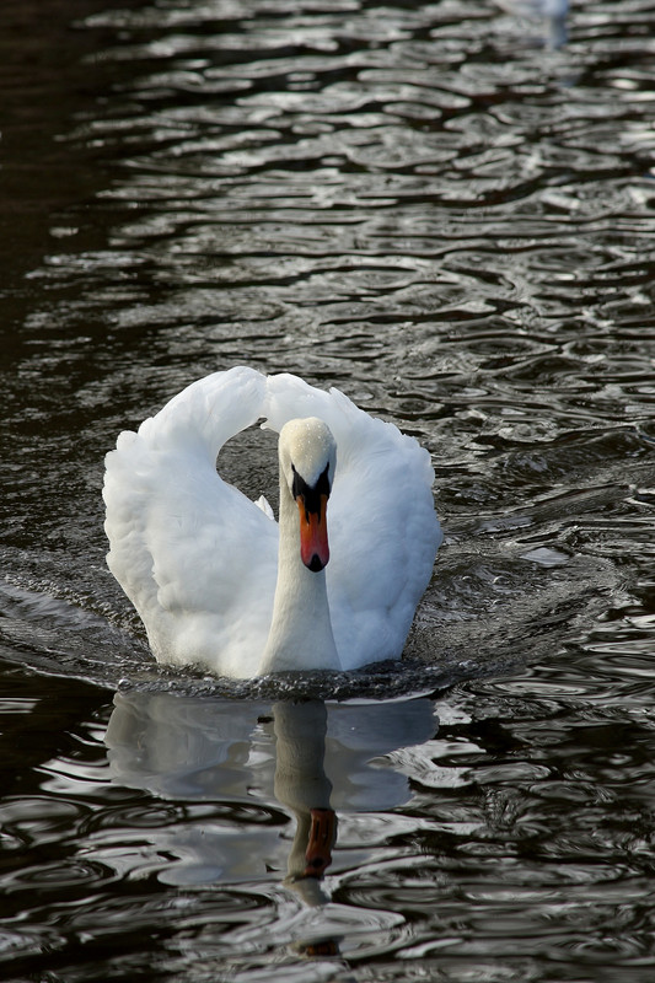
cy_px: 492
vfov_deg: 13.7
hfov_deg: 9.1
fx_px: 4095
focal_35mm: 150
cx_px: 328
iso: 100
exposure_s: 1/160
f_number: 6.3
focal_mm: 150
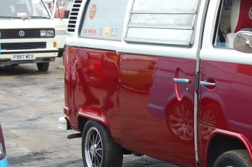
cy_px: 107
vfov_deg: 11.7
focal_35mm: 117
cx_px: 247
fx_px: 818
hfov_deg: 17.2
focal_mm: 34
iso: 200
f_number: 5.6
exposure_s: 1/125
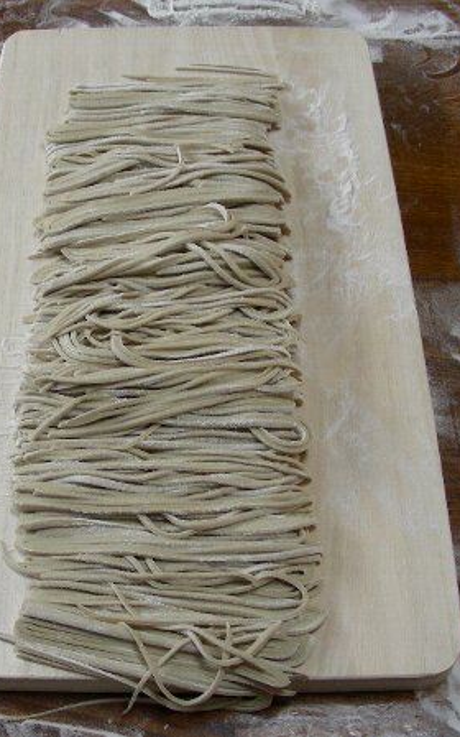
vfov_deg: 37.5
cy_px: 368
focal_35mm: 54
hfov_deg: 23.8
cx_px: 143
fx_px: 1083
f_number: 3.5
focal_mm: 6.3
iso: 50
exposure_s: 1/15.5
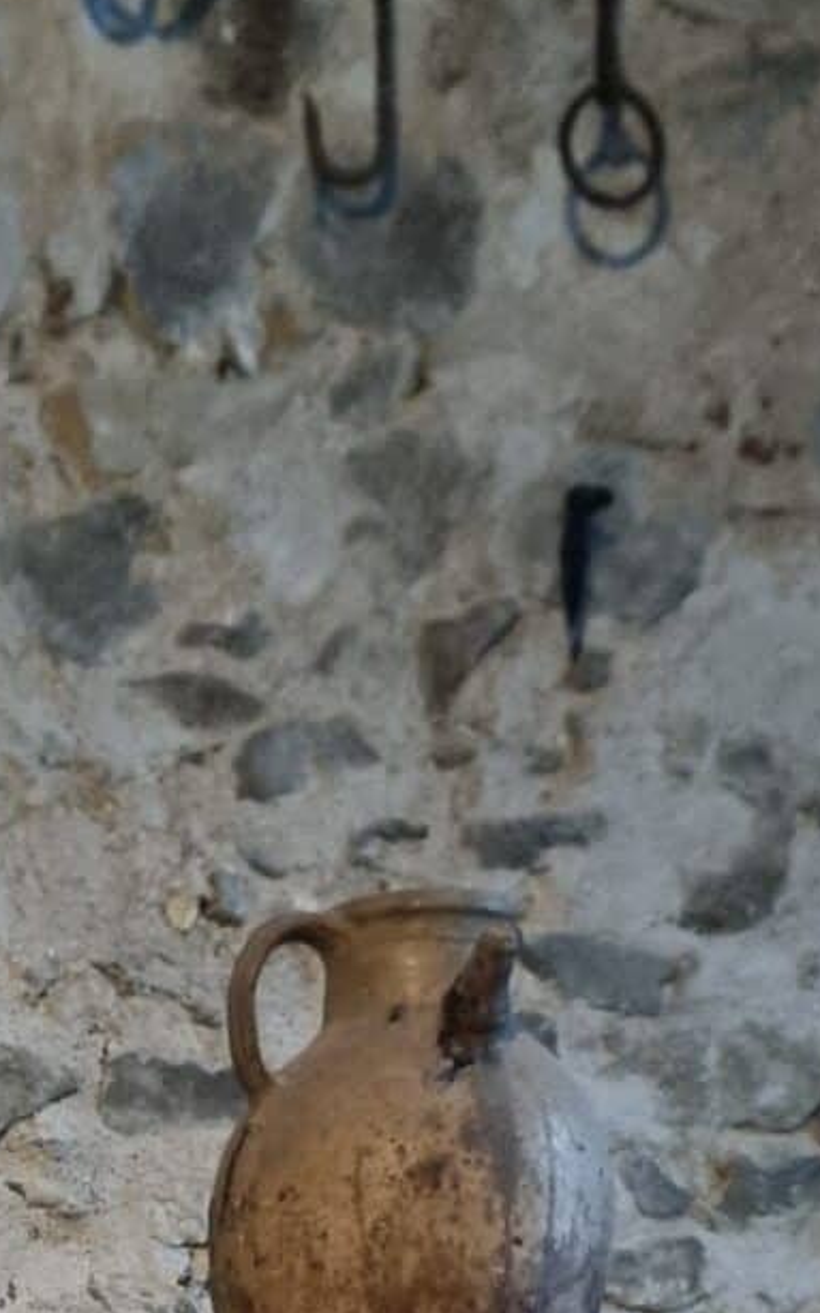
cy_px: 1904
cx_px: -300
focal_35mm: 85
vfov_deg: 21.1
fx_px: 3040
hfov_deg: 14.6
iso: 800
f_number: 1.8
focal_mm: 6.7
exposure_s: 1/25
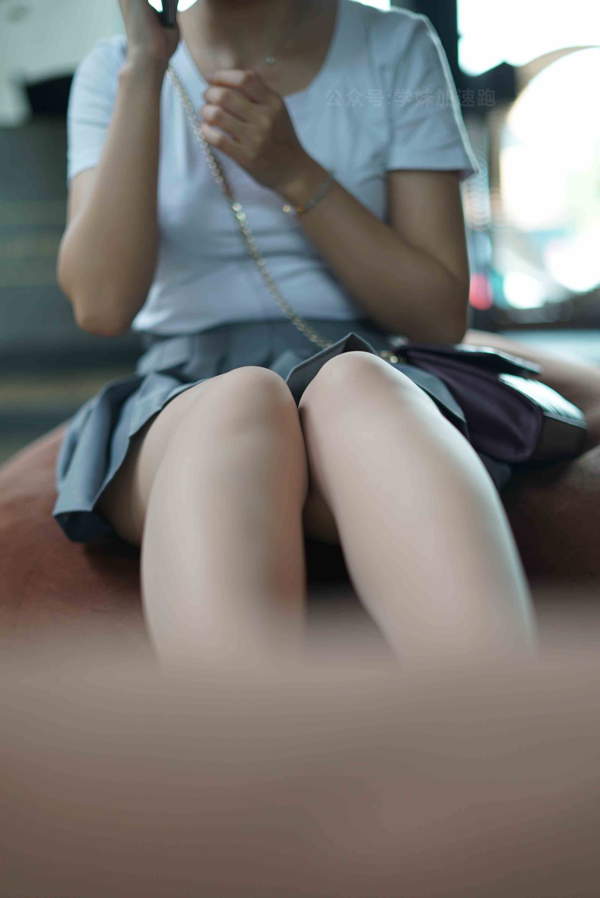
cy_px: 449
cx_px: 300
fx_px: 1248
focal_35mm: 50
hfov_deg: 27.0
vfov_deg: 39.6
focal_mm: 50
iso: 200
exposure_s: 1/100
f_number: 1.8
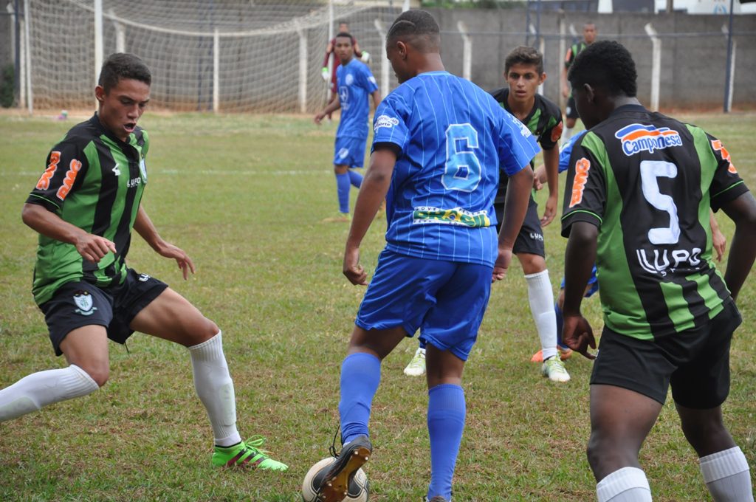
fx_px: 3303
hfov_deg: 13.1
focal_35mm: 158
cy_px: 251
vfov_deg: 8.7
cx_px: 378
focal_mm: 105
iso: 800
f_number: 5.6
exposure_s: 1/800
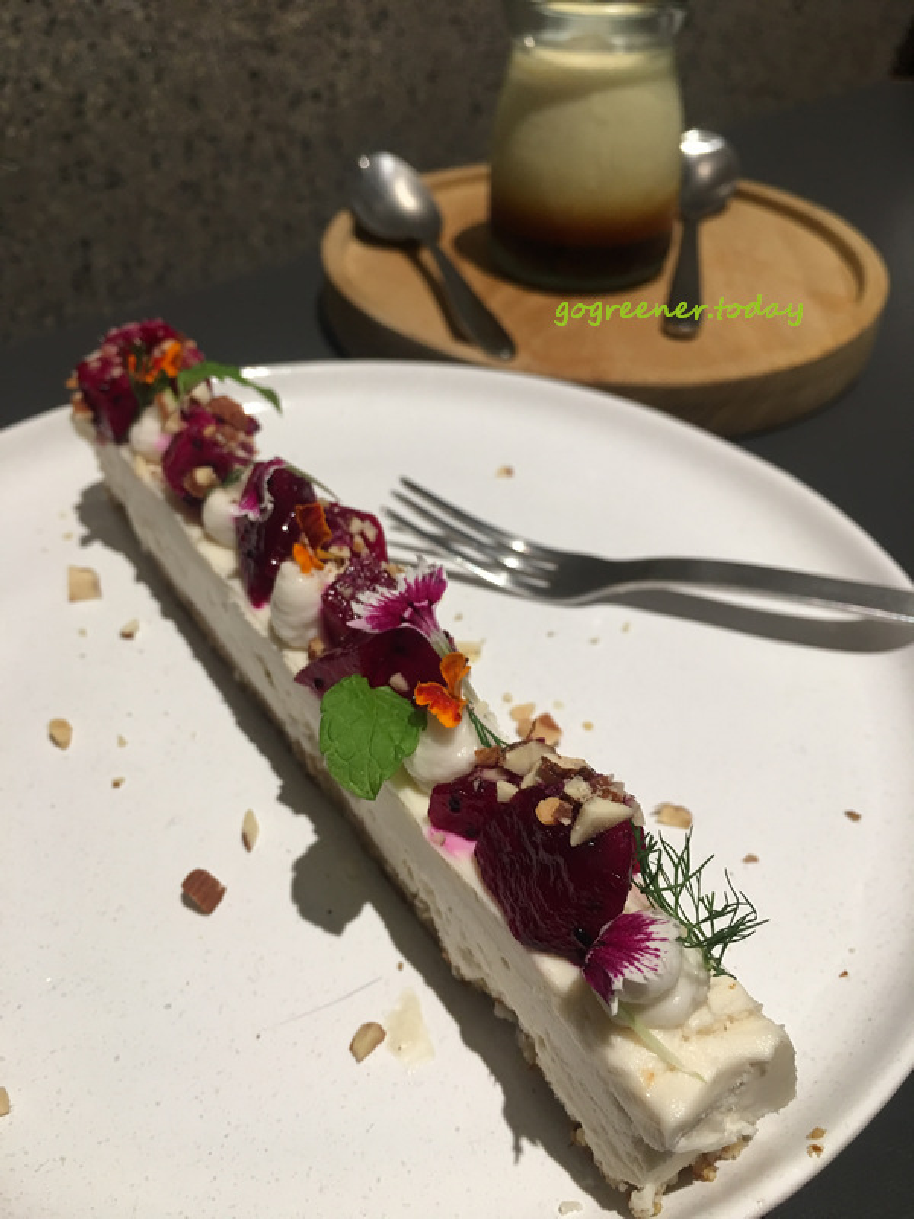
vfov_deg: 61.7
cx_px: 457
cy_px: 610
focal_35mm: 29
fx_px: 1021
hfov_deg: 48.2
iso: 40
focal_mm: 4.15
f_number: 2.2
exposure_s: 1/15
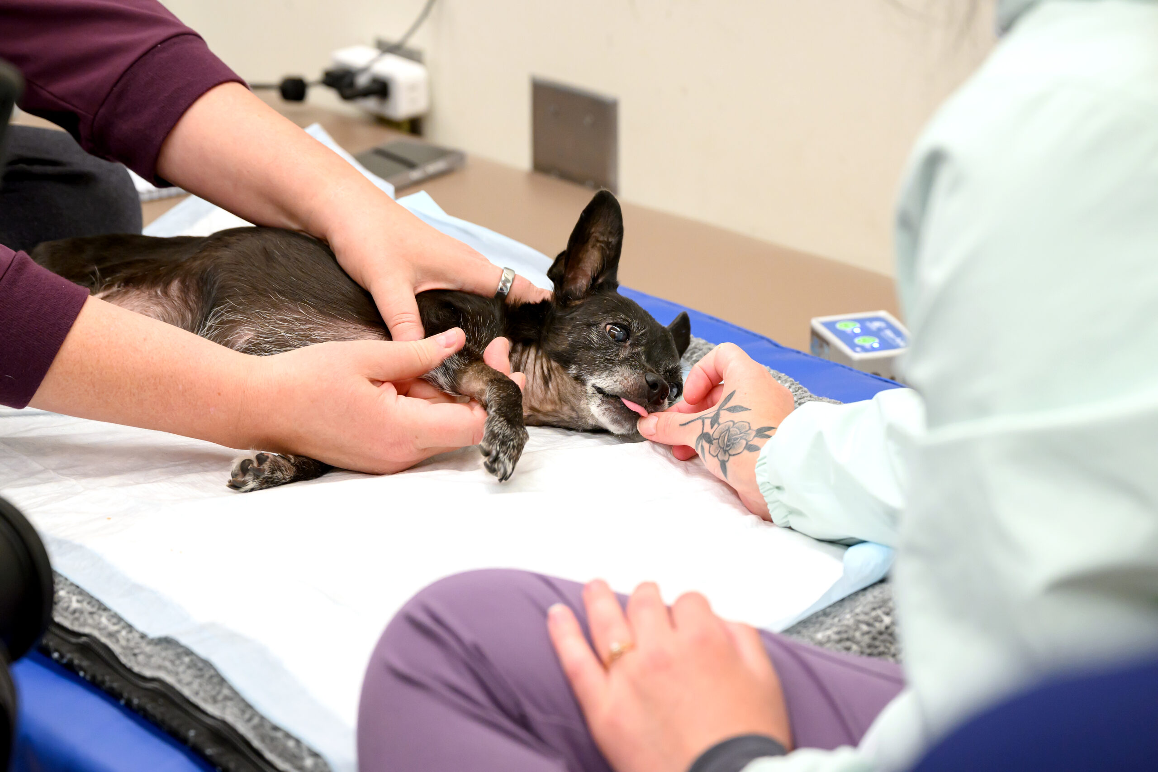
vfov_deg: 13.0
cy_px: 386
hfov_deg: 19.5
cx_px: 579
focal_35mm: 105
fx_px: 3376
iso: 640
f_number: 4
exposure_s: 1/160
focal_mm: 70
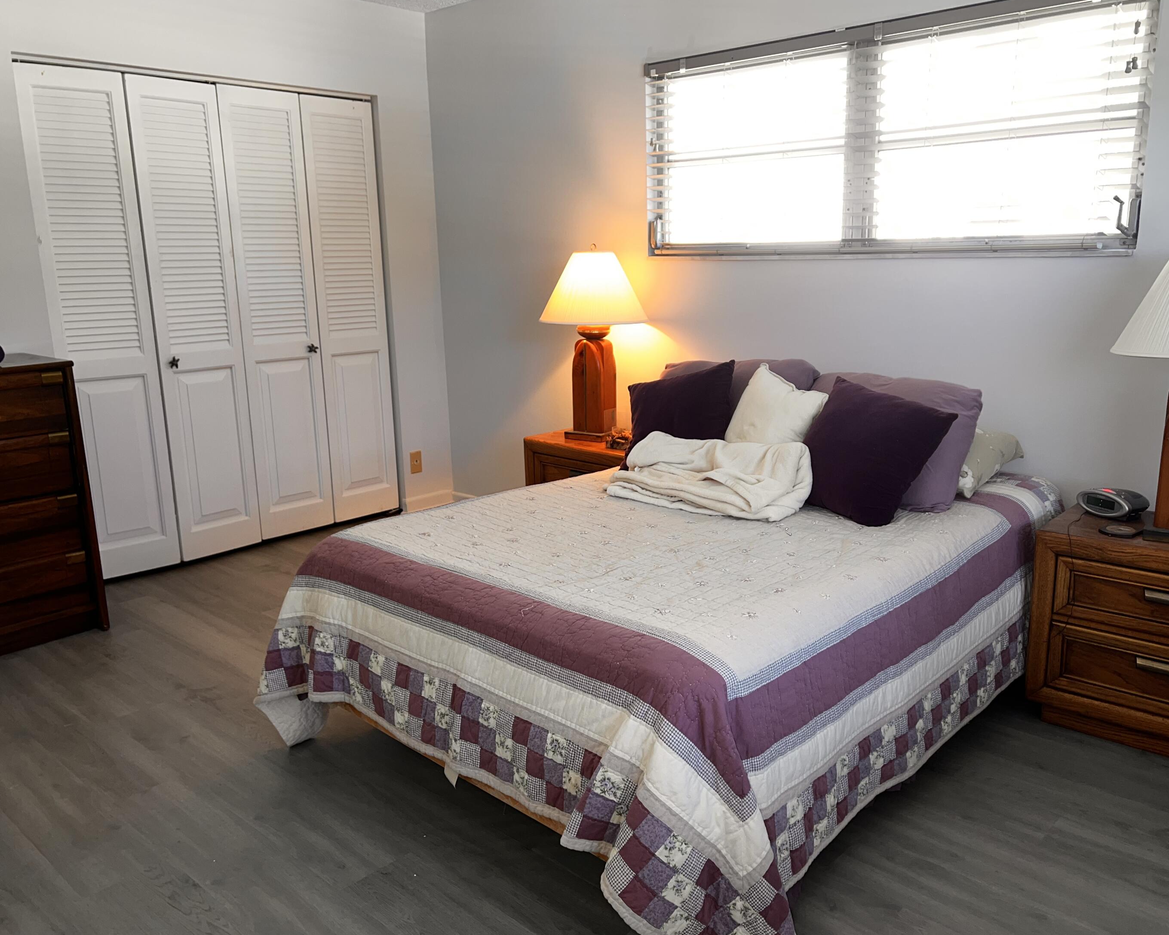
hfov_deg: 62.1
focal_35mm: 28
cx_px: 631
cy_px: 472
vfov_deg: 51.5
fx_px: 969
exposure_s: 1/30
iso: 32
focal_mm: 5.7
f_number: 1.5
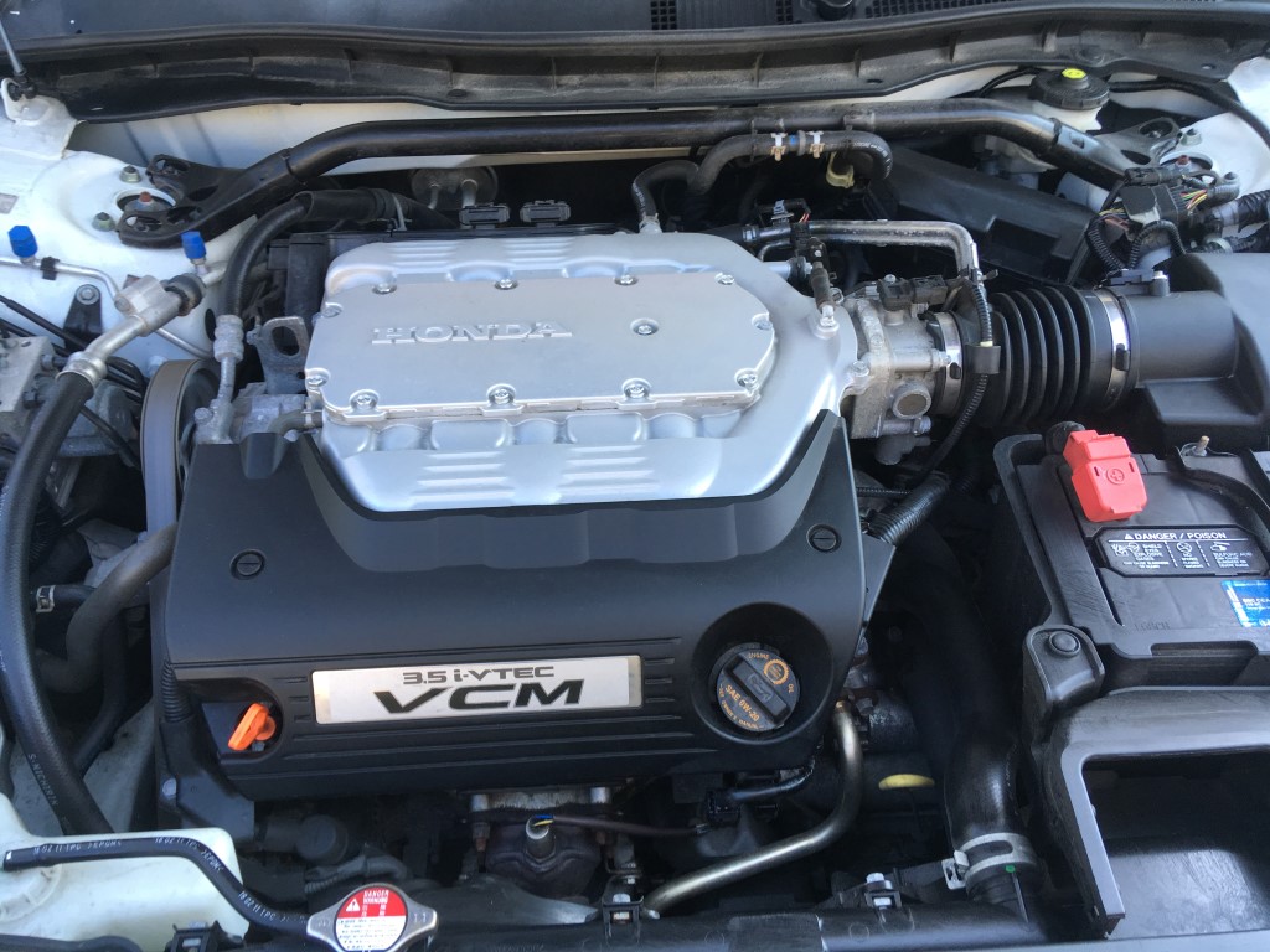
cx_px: 635
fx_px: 1064
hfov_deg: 61.7
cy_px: 476
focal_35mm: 29
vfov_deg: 48.2
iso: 40
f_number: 2.2
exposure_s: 1/120
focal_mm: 4.15
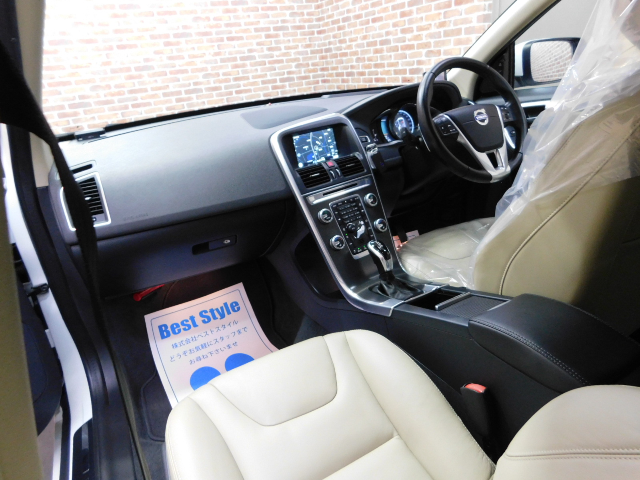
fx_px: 425
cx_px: 320
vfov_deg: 58.9
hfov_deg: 73.9
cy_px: 240
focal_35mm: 23
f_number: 3
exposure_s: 1/13
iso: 400
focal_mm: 4
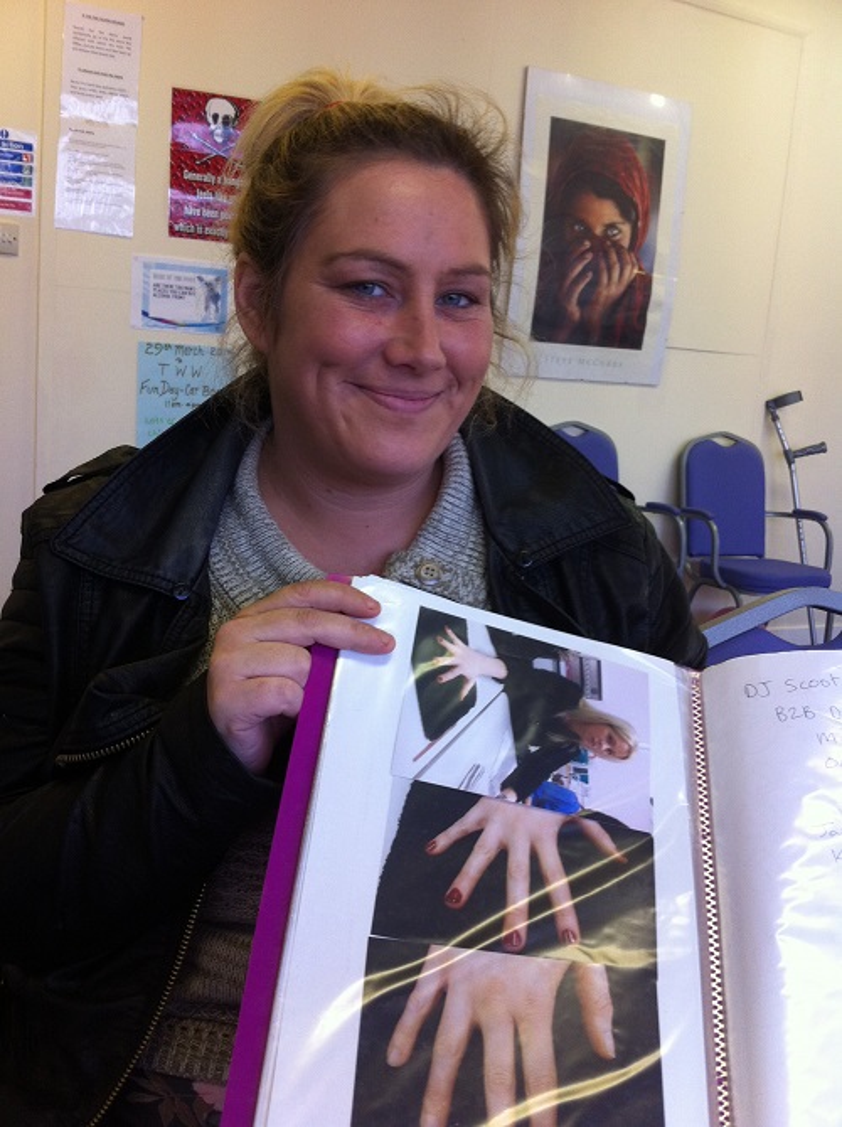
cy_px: 564
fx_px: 1138
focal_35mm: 35
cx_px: 421
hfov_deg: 40.6
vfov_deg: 52.7
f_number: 2.8
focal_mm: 3.85
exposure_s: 1/30
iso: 100
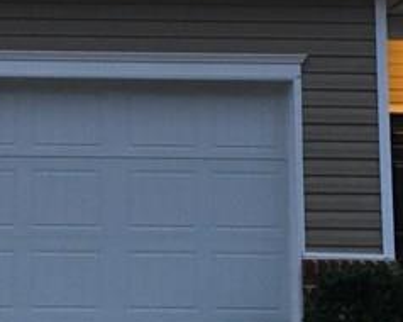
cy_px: -8
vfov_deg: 12.5
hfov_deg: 15.7
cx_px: 81
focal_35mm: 122
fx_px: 1454
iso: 125
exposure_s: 1/30
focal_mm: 4.15
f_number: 2.2
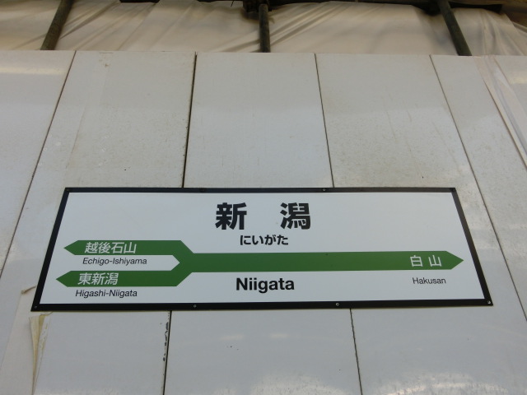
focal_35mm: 25
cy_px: 198
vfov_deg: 54.9
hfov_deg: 69.4
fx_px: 381
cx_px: 264
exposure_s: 1/250
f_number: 3.5
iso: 80
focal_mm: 4.5
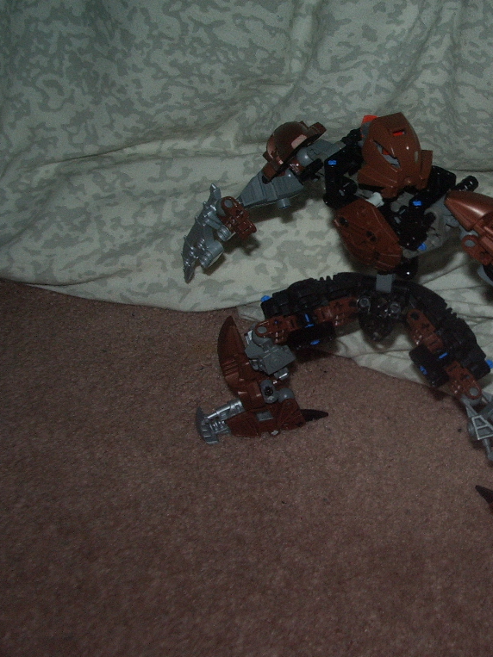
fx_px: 893
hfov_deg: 30.1
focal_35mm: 47
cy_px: 328
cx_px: 403
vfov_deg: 40.4
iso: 100
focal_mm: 5.8
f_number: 4.3
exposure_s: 1/40
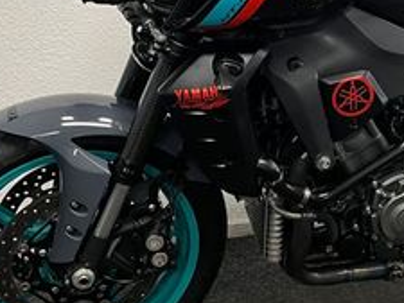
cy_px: 95
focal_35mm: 74
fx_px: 864
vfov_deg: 19.8
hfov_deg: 25.7
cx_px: 347
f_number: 1.6
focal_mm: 5.1
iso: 100
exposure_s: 1/50
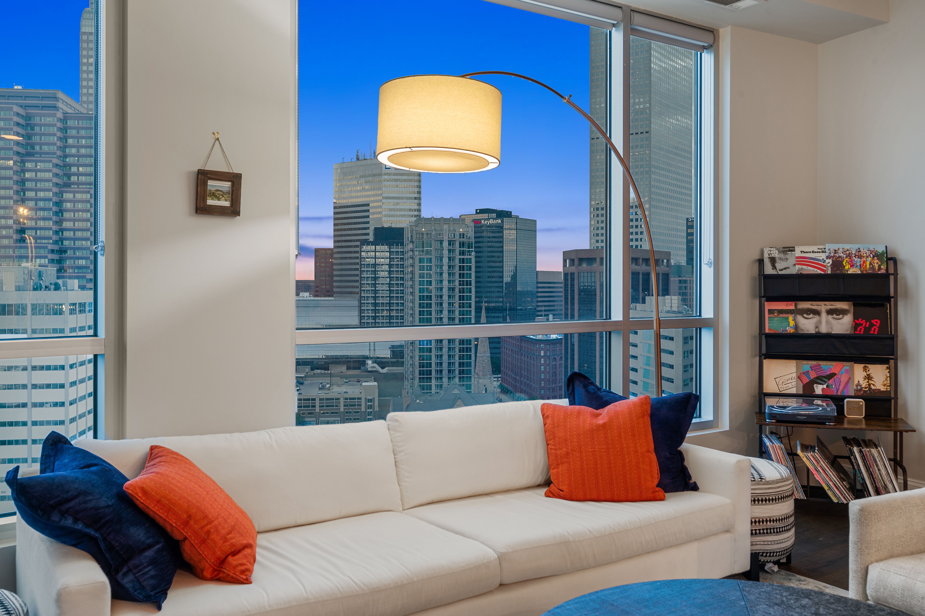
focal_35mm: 30
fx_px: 770
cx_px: 462
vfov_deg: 43.6
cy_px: 308
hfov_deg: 62.0
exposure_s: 1/1.67
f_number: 9
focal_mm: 30
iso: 250
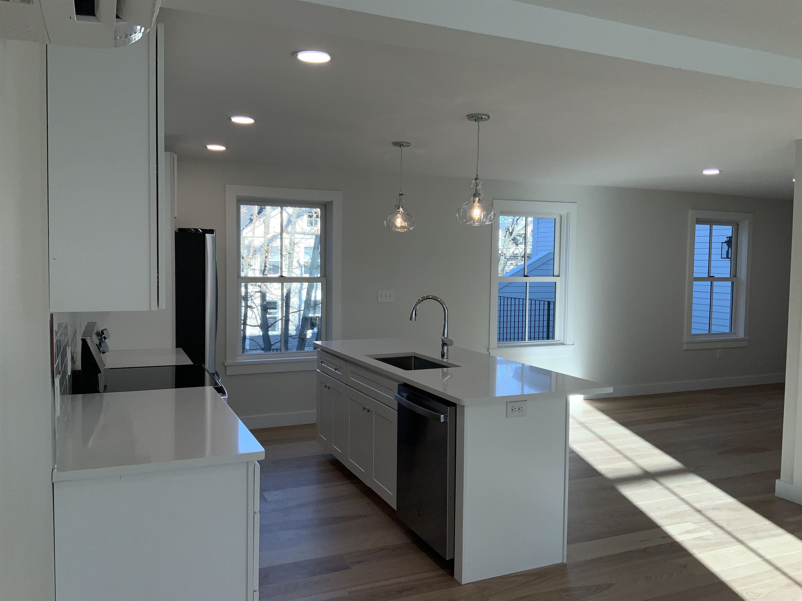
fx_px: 672
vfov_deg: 48.2
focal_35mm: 29
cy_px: 300
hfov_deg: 61.7
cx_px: 401
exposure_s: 1/348
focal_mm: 3
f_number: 1.8
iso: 16
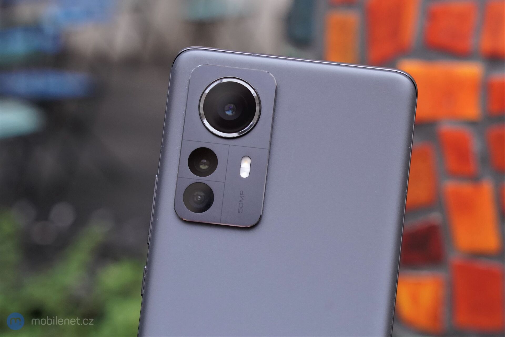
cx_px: 252
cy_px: 168
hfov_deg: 37.5
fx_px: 743
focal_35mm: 53
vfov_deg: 25.5
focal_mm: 53
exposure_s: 1/200
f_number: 6.3
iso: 2500
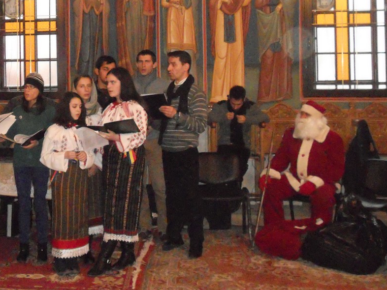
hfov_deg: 32.7
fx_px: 649
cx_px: 108
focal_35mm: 58
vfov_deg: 25.0
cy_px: 84
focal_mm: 6.9
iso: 1600
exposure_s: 1/30
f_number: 3.9
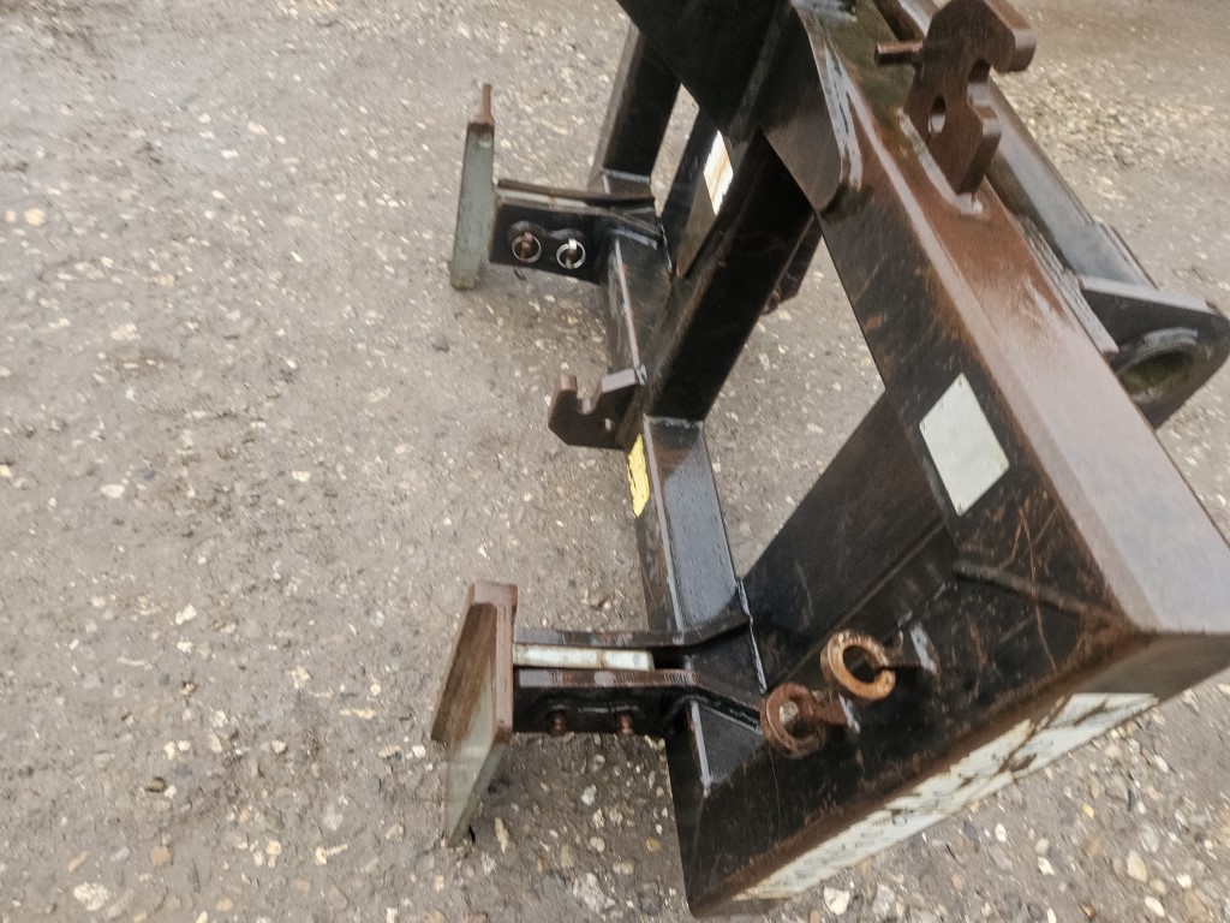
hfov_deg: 73.9
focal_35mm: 23
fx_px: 817
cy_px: 462
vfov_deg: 58.9
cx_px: 615
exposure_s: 1/180
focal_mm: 5.4
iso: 250
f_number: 1.8
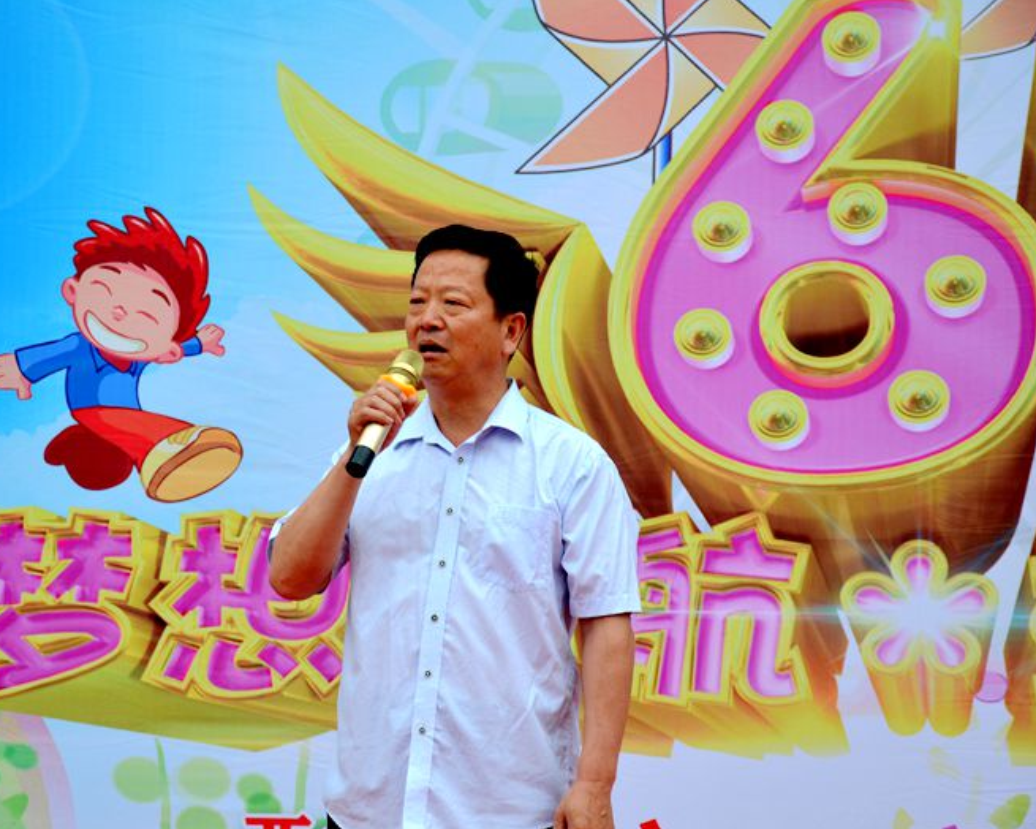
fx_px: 3679
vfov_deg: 12.9
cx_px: 433
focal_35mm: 120
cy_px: 415
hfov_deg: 16.0
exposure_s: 1/250
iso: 140
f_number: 8
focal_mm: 70
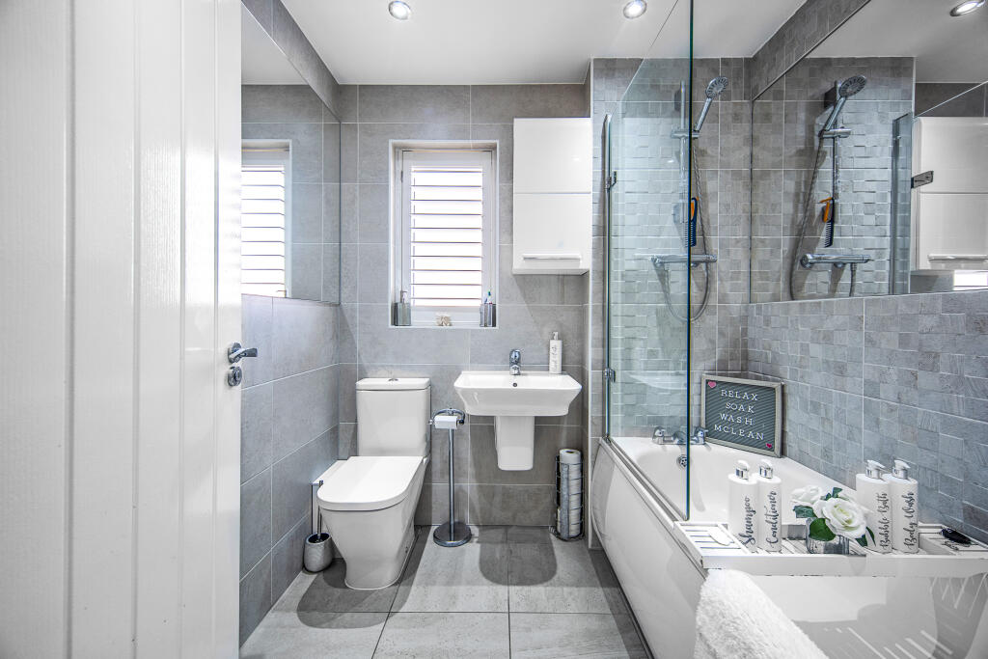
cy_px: 330
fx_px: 494
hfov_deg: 90.0
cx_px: 494
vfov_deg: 67.4
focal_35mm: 18
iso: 100
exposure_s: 1/15
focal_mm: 18
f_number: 5.6
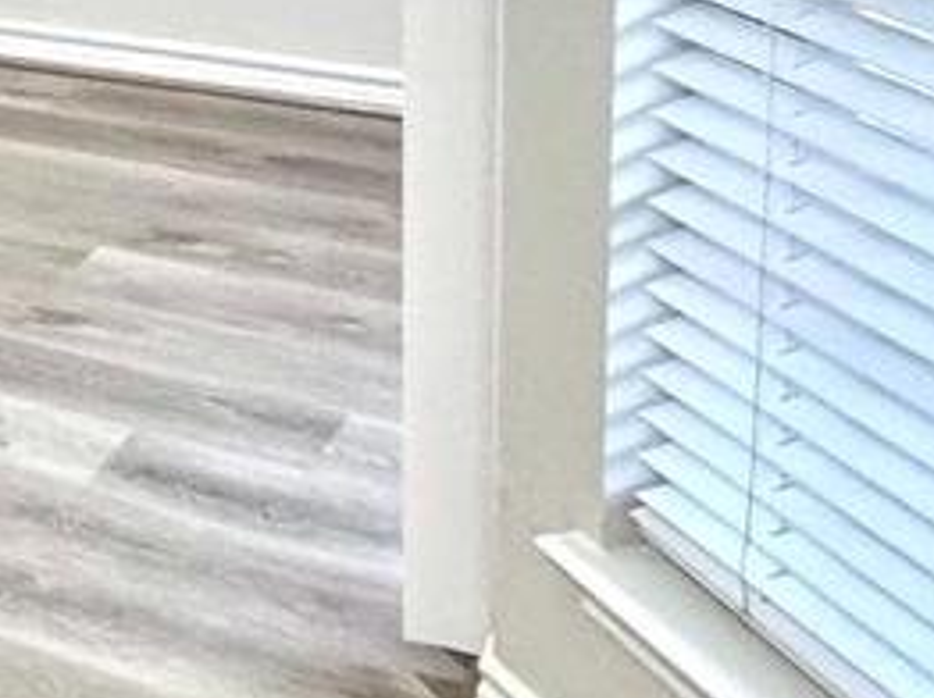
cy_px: -171
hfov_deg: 20.1
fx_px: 2076
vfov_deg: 18.0
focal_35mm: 77
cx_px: -631
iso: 250
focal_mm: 2.22
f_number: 2.2
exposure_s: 1/120
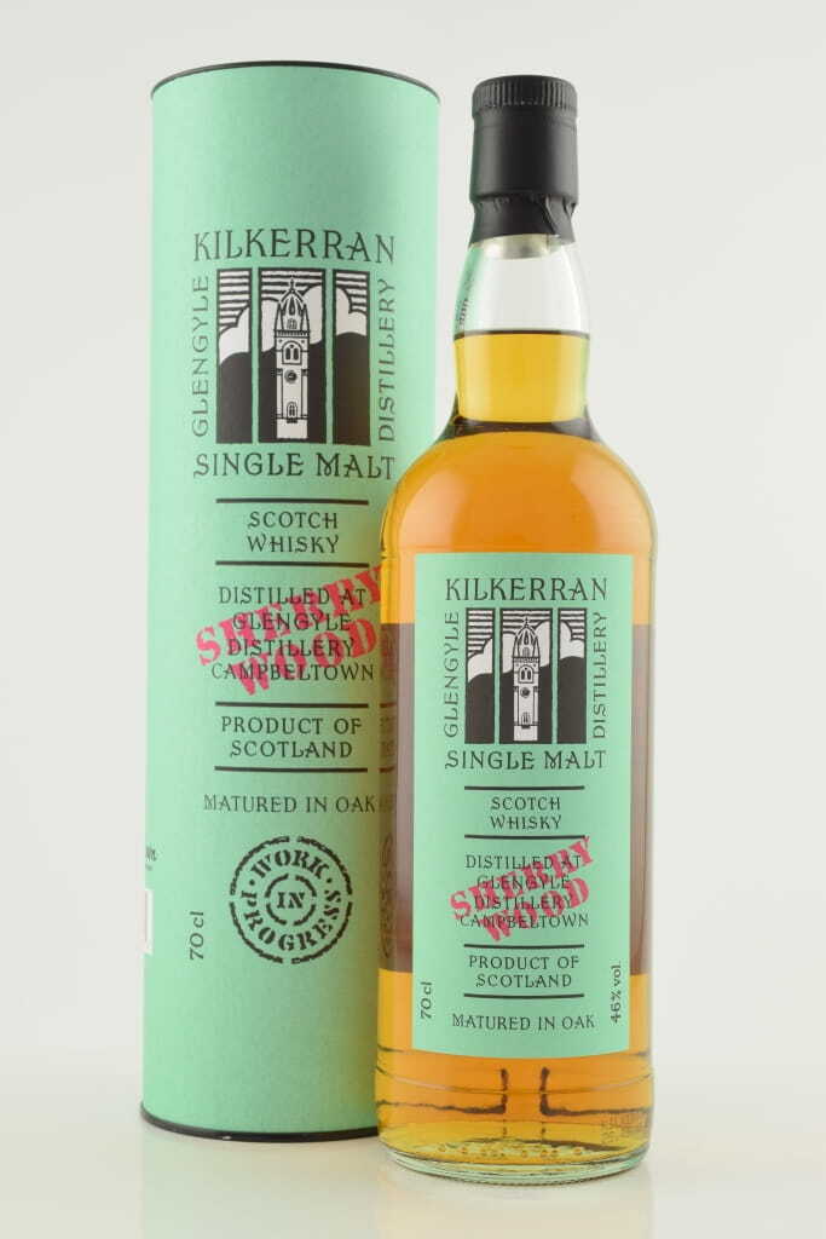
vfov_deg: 33.4
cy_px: 620
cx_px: 413
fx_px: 2064
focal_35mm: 60
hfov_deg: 22.6
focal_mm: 40
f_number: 10
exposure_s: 1/13
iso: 100
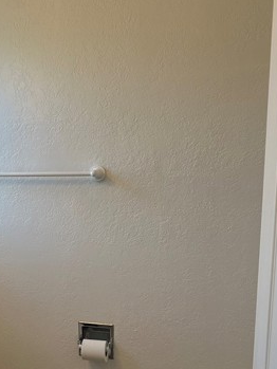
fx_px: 469
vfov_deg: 42.4
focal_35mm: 44
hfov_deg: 32.0
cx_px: 55
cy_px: 242
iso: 200
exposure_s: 1/120
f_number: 1.78
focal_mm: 6.86
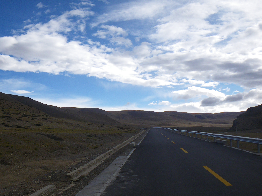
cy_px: 121
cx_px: 89
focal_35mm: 40
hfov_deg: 46.1
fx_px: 303
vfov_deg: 35.8
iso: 50
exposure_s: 1/500
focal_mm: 5
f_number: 4.2
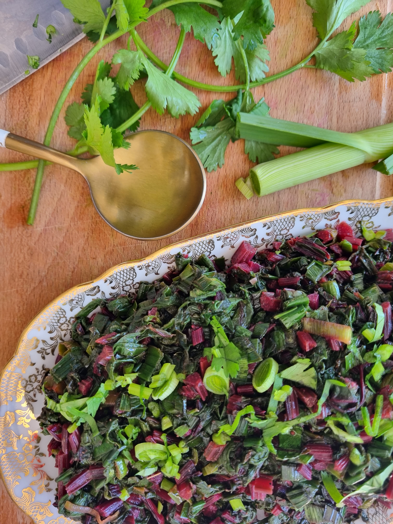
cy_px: 262
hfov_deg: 53.1
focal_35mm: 26
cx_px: 196
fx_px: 394
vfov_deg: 67.3
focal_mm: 5.4
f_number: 1.8
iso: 125
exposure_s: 1/100
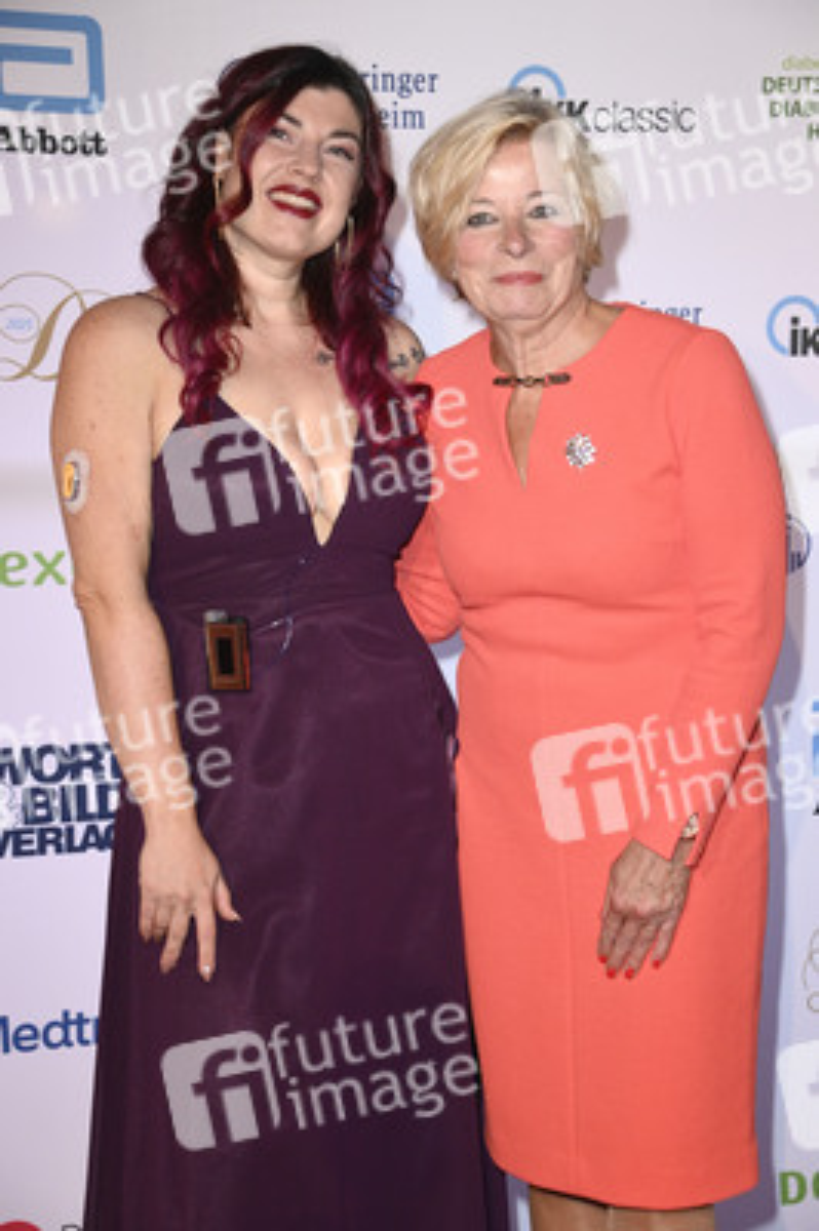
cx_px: 410
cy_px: 616
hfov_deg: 16.6
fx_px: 2803
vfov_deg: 24.8
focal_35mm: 82
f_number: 5.6
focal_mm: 82
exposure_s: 1/160
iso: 3200
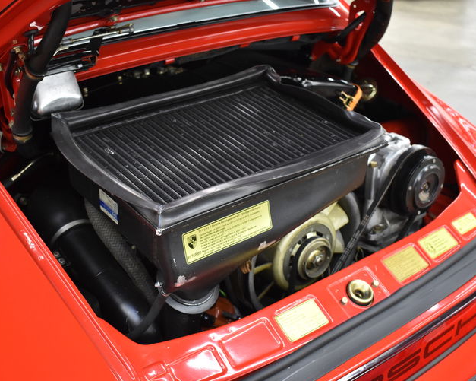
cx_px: 244
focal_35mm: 47
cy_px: 189
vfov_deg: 32.3
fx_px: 656
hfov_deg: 39.9
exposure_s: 1/40
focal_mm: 27
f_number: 4
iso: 1250
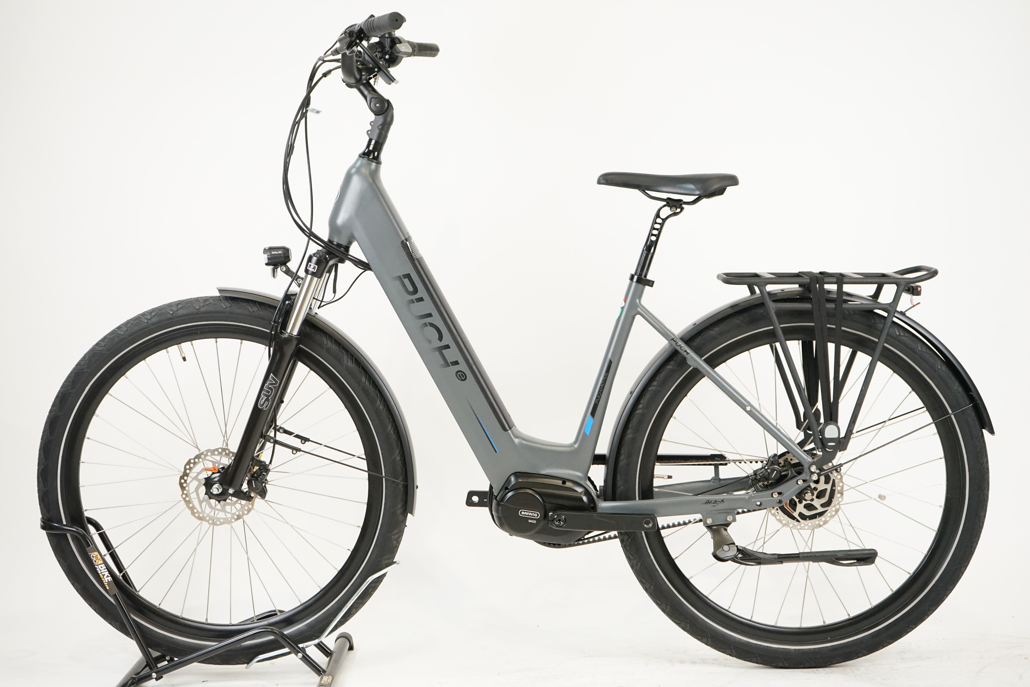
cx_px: 515
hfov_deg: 38.9
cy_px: 344
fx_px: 1459
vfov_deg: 26.5
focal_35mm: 51
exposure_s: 1/200
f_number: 5.6
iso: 3200
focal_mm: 51
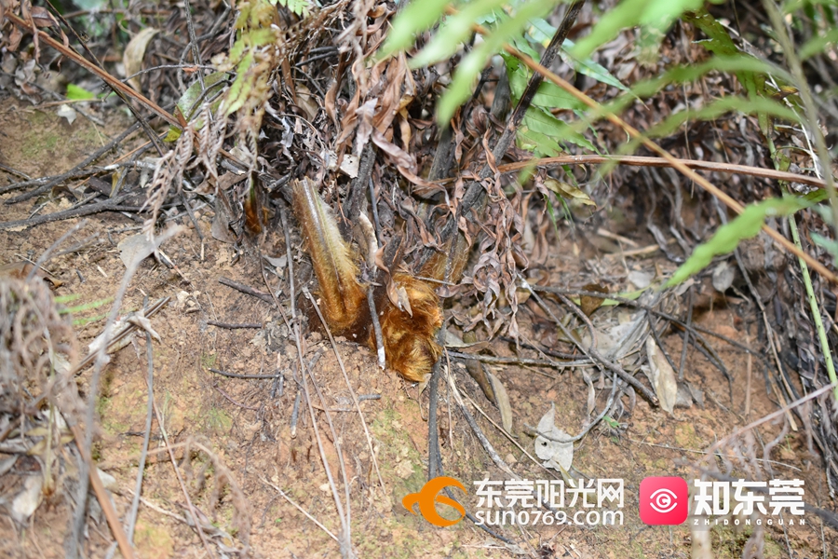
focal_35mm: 60
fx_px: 1397
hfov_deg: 33.4
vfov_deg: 22.6
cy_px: 280
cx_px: 419
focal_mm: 40
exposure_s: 1/60
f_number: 2.8
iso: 1250
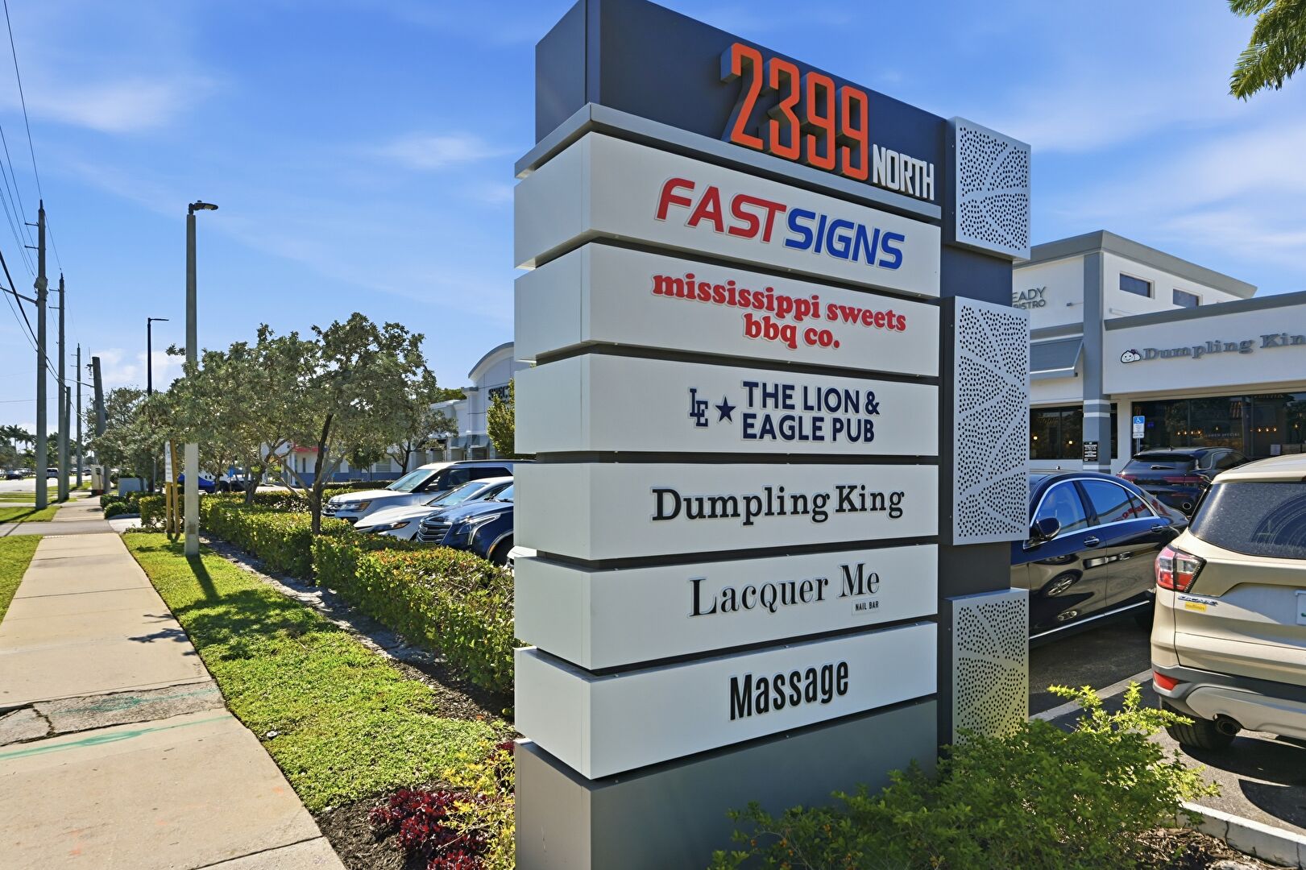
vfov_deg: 60.7
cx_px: 653
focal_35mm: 20
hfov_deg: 82.6
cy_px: 435
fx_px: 743
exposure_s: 1/8000
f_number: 8
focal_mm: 20.5
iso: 640
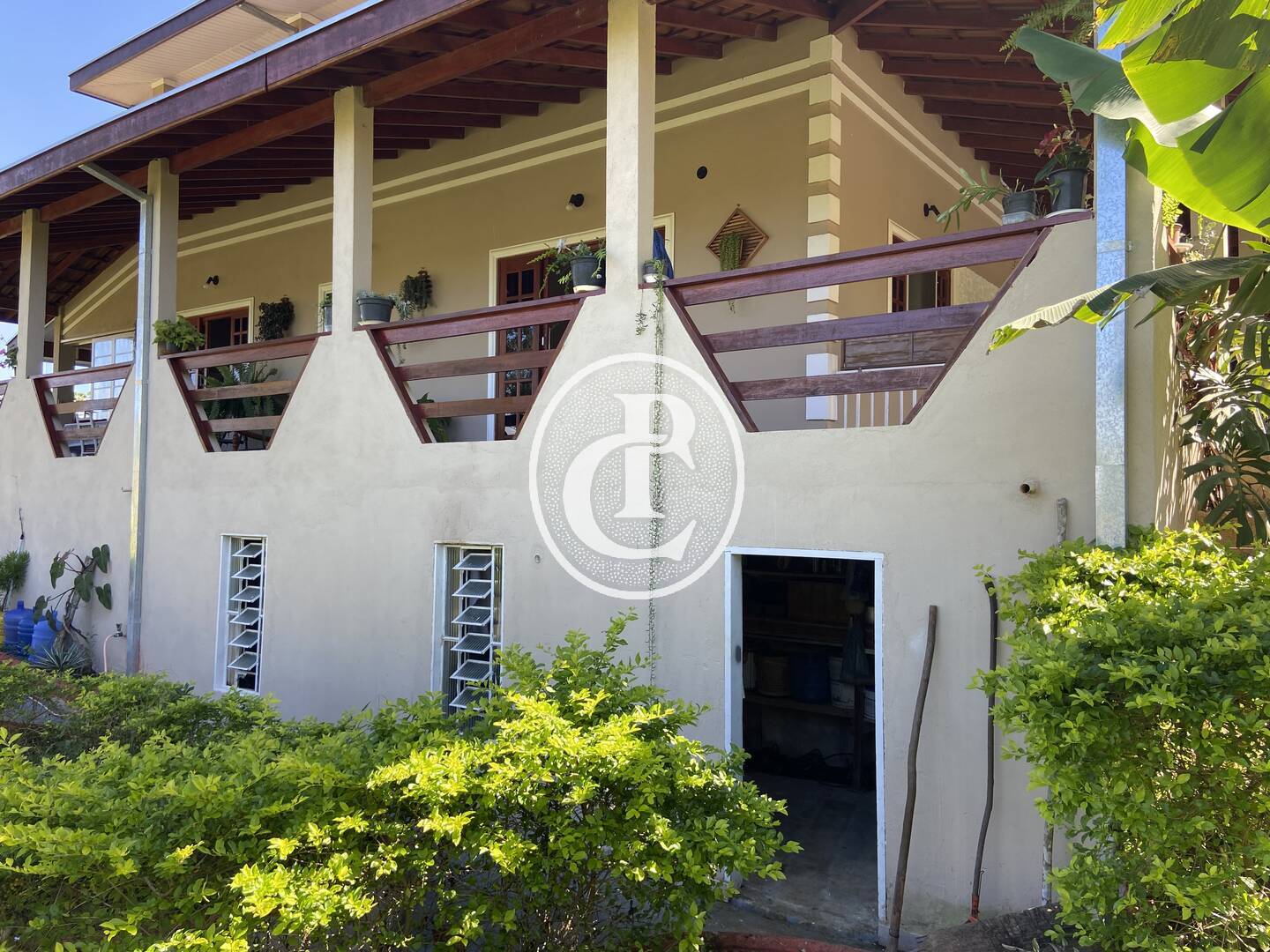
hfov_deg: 67.3
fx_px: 954
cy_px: 476
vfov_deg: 53.1
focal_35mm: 26
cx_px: 635
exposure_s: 1/280
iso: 32
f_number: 1.8
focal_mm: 4.25
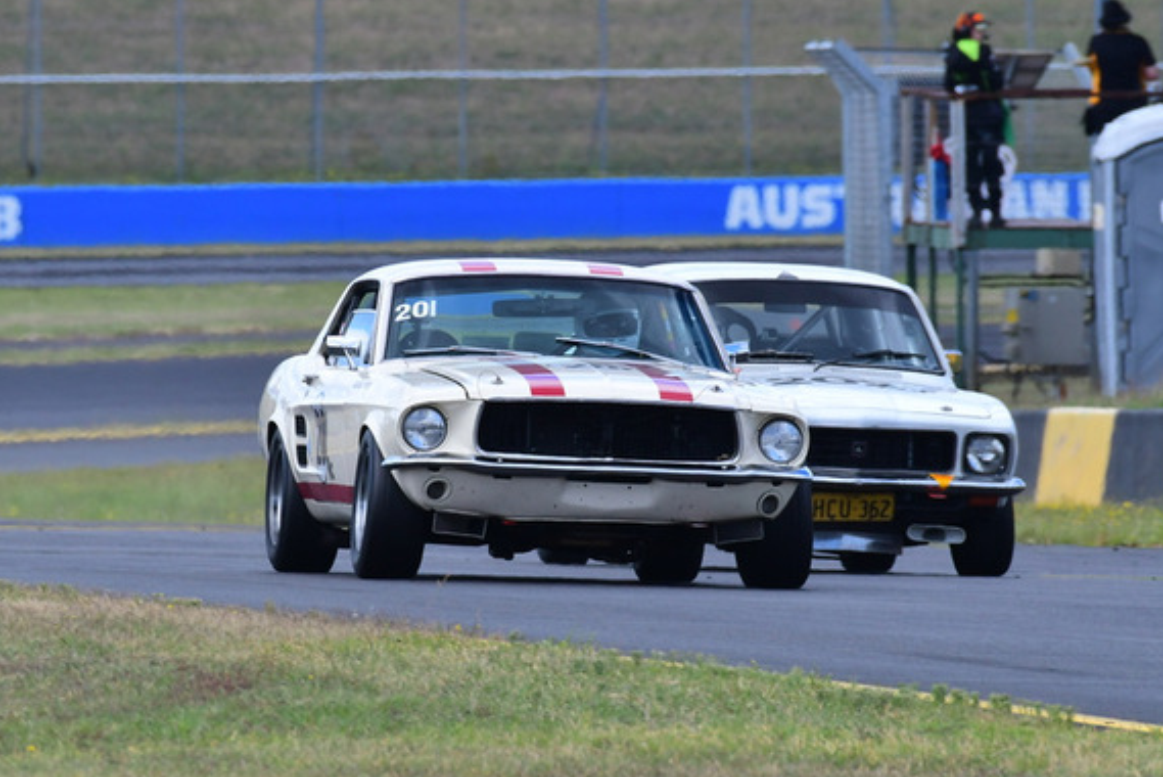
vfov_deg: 1.3
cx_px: 423
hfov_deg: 2.0
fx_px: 34066
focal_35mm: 1054
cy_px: 303
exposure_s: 1/640
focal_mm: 500
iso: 640
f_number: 10
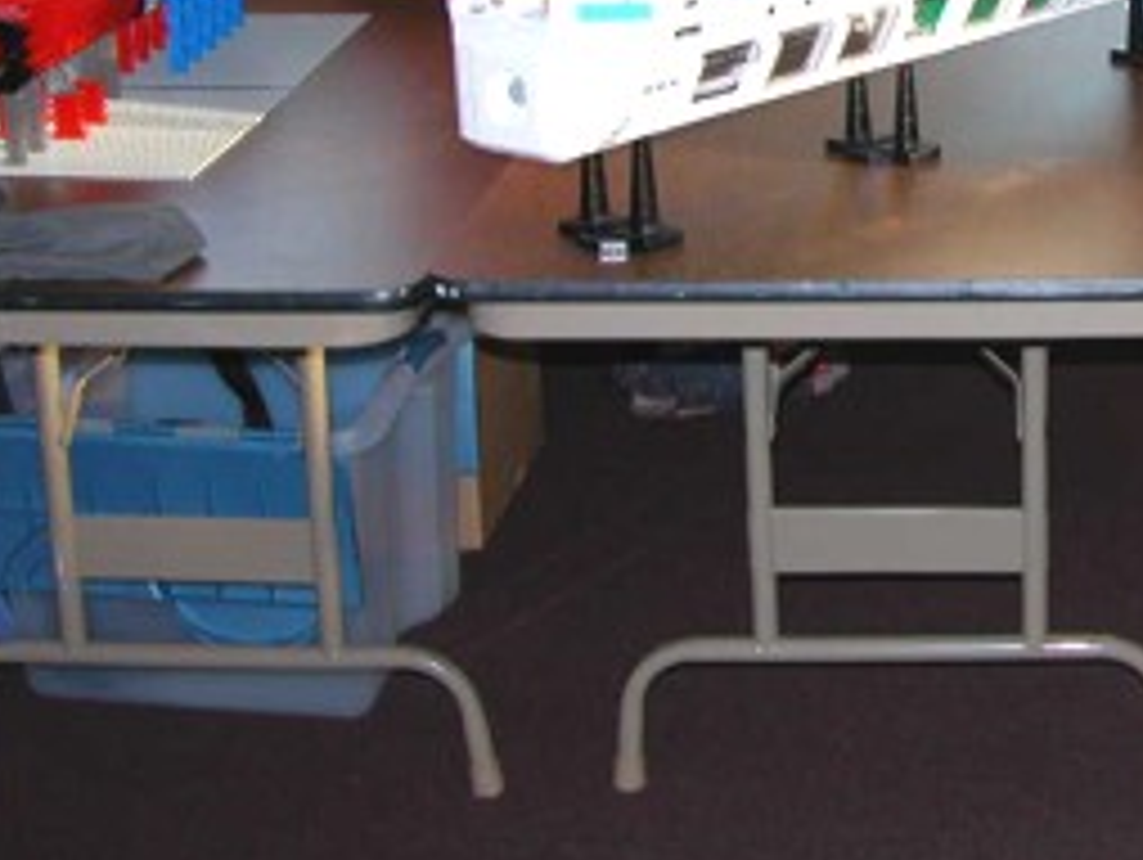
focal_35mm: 77
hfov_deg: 24.3
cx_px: 1116
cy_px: 122
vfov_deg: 18.9
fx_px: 2545
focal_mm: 8.9
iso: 200
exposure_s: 1/60
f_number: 2.8
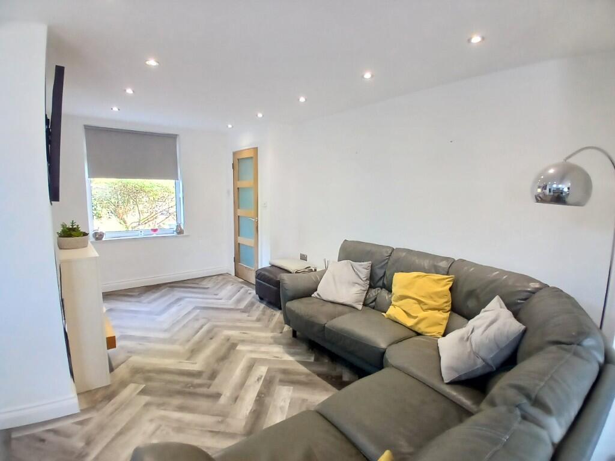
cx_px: 308
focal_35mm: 17
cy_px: 230
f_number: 2.2
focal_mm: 1.4
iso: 200
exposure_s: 1/33.3
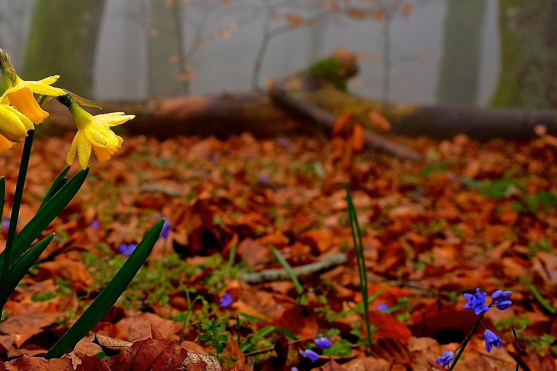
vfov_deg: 20.2
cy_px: 44
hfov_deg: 29.1
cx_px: 40
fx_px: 1021
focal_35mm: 66
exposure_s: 1/125
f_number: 6.4
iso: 200
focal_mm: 23
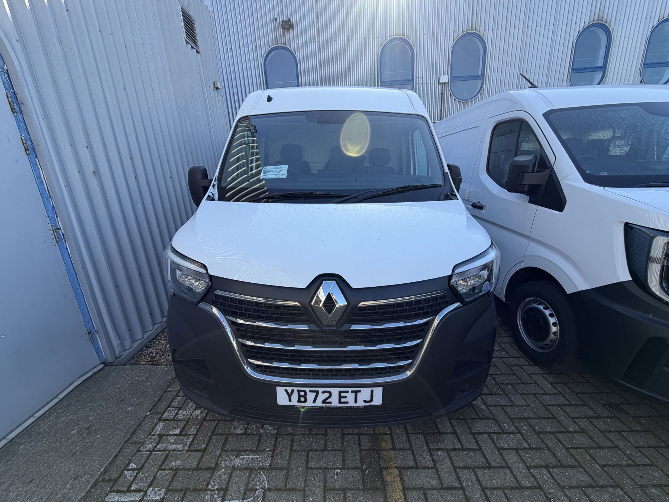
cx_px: 334
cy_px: 251
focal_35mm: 14
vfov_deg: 85.7
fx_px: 271
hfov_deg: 102.1
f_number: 2.2
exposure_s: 1/502
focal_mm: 2.22
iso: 50
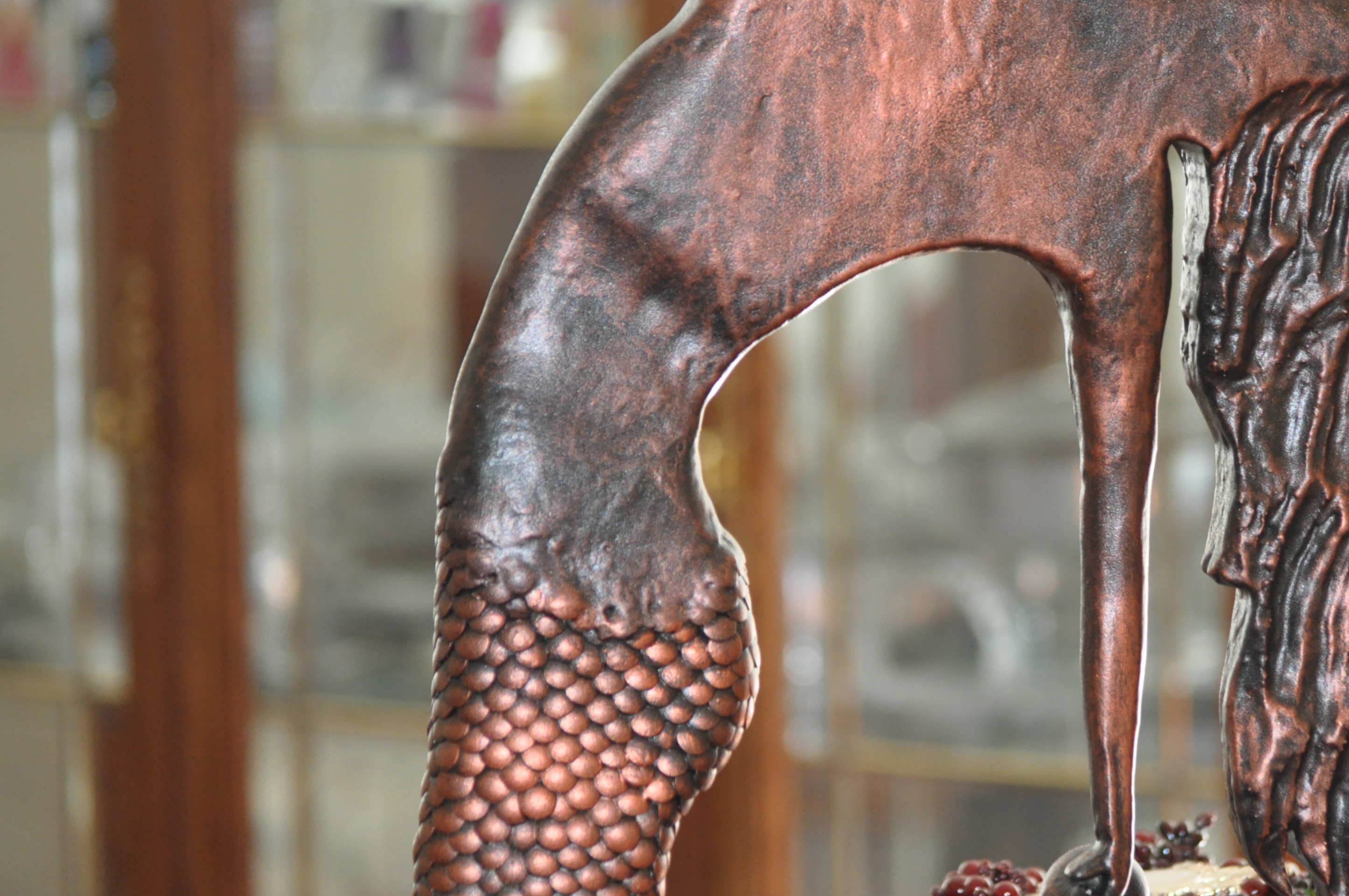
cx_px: 993
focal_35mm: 218
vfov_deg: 6.3
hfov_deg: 9.4
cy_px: 454
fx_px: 8159
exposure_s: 1/50
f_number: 4.5
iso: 1000
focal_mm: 98
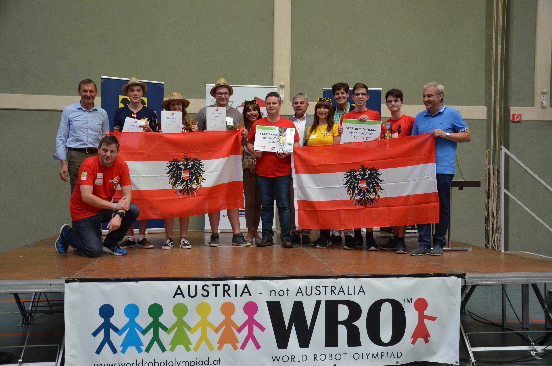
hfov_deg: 53.2
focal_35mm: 36
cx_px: 276
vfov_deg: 36.7
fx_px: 551
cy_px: 183
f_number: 3.8
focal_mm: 24
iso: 2000
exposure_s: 1/1000
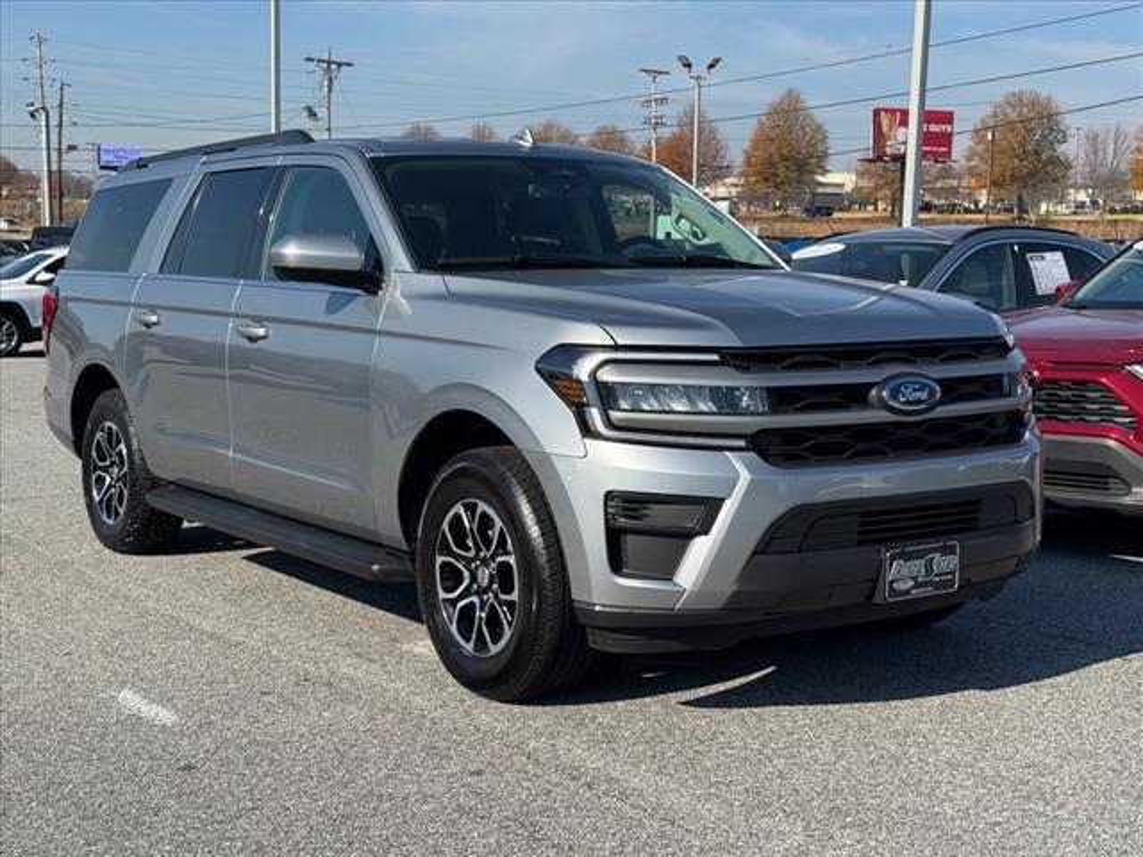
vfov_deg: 30.3
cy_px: 428
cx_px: 572
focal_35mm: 48
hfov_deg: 39.7
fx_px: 1585
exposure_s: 1/4608
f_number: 1.78
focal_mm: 6.76
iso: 64
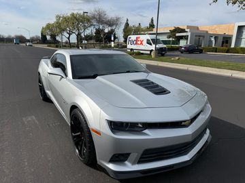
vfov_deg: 56.8
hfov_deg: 71.6
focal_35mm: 24
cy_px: 92
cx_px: 122
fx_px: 170
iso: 125
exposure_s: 1/9091
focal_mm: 6.76
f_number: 1.78
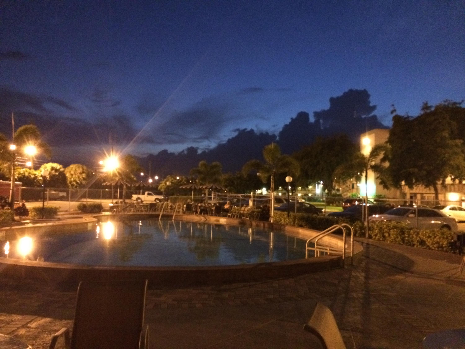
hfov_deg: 61.7
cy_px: 174
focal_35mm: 29
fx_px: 390
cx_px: 232
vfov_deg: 48.2
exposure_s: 1/15
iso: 800
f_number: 2.2
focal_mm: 4.15
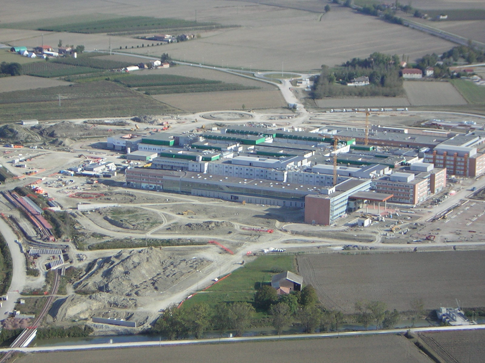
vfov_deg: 14.2
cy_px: 182
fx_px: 1457
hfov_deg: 18.9
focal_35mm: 104
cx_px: 242
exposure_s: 1/175
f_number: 4.6
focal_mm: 13.6
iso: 50
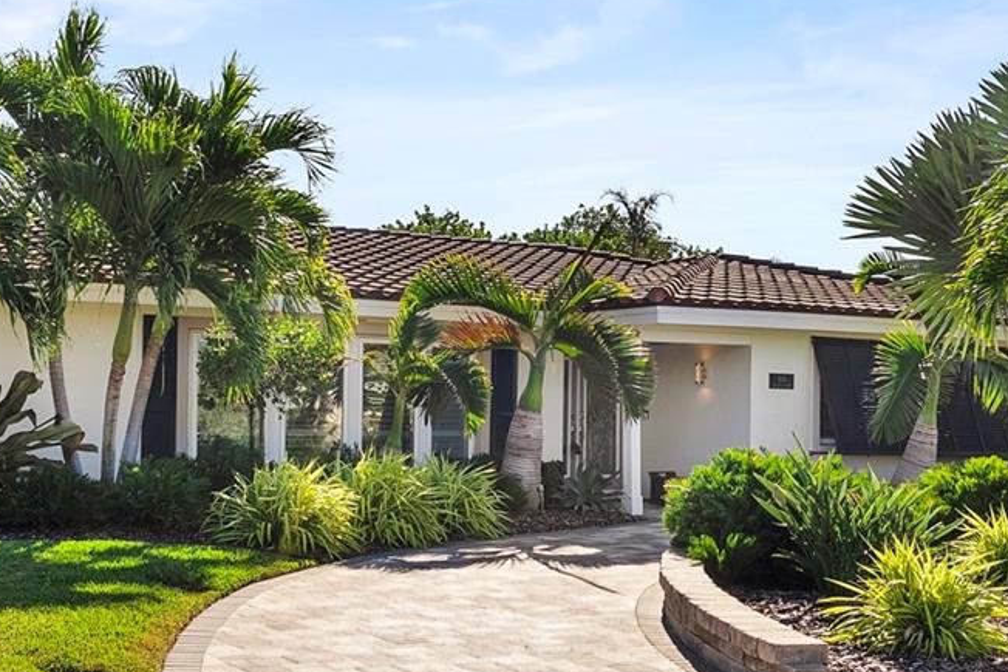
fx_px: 1512
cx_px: 521
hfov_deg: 36.9
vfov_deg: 25.0
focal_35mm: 54
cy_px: 408
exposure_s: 1/1600
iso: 320
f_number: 8
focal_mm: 22
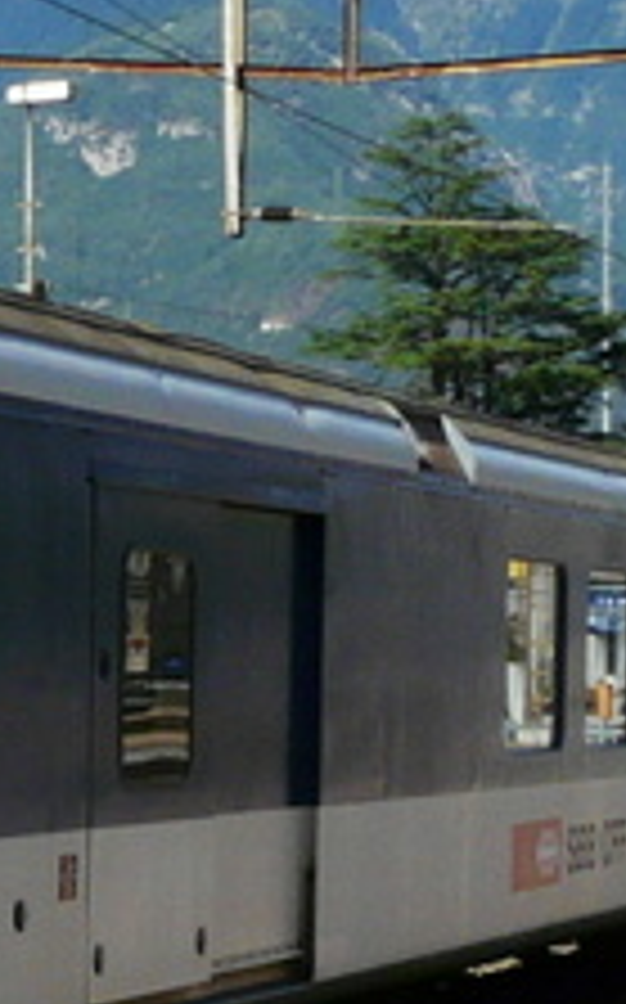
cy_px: 923
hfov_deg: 9.5
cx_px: -387
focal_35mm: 133
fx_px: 3638
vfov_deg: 15.5
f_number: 6.3
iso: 100
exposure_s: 1/320
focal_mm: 4.6
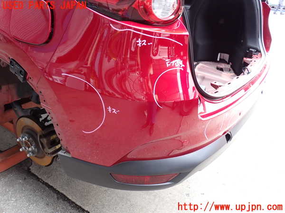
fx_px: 247
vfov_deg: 46.8
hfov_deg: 60.0
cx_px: 142
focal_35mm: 30
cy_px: 106
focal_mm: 5.4
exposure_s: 1/60
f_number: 2.3
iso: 100
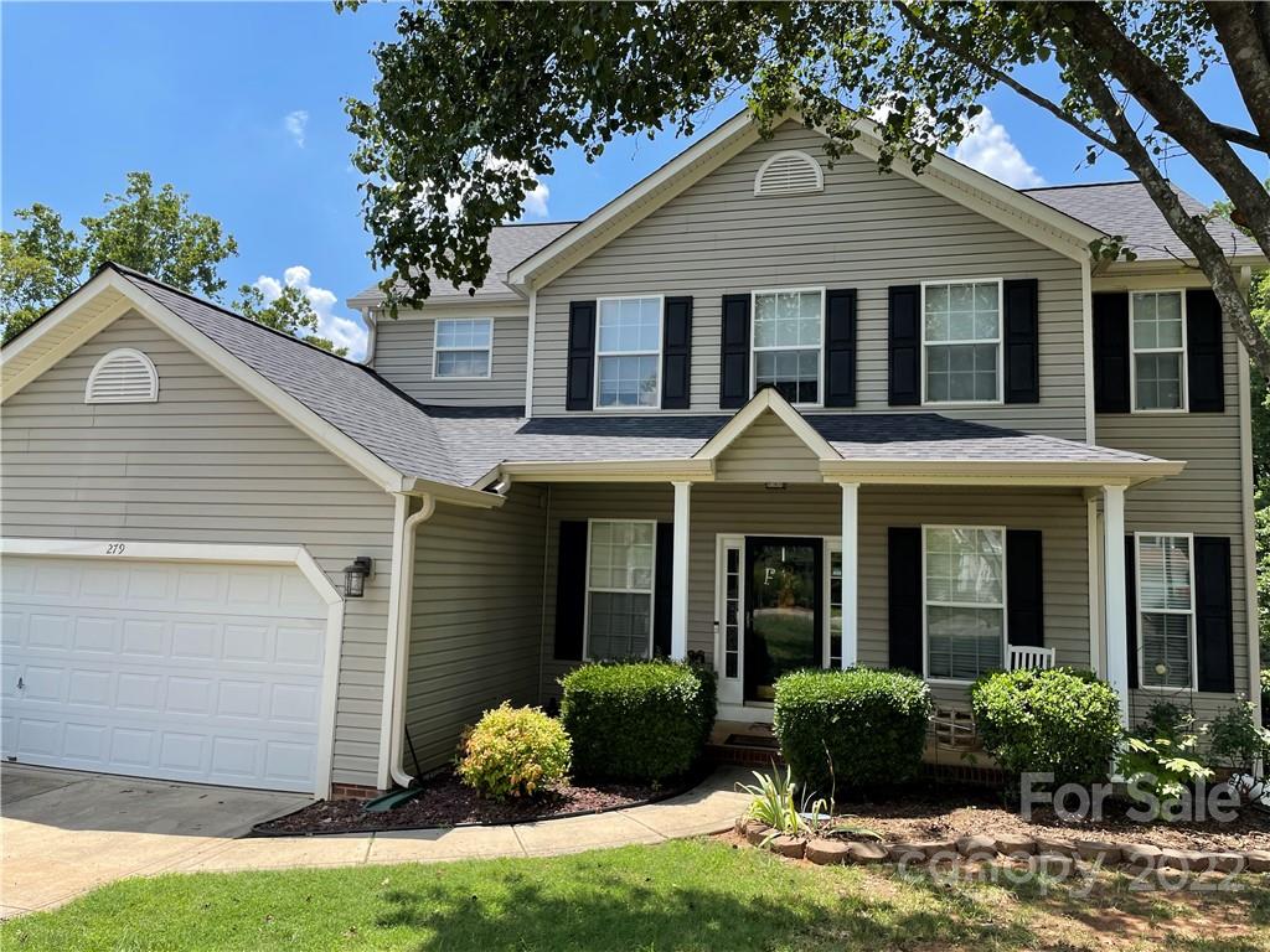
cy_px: 476
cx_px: 635
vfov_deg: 53.1
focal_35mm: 26
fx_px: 954
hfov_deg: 67.3
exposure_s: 1/2564
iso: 32
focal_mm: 4.2
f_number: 1.6
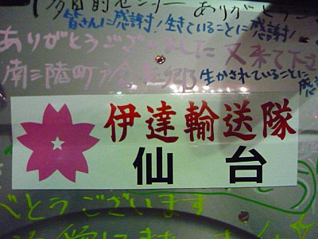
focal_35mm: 33
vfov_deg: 42.9
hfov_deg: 55.4
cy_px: 120
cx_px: 159
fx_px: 303
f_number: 2.8
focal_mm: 5.5
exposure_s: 1/30
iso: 1600
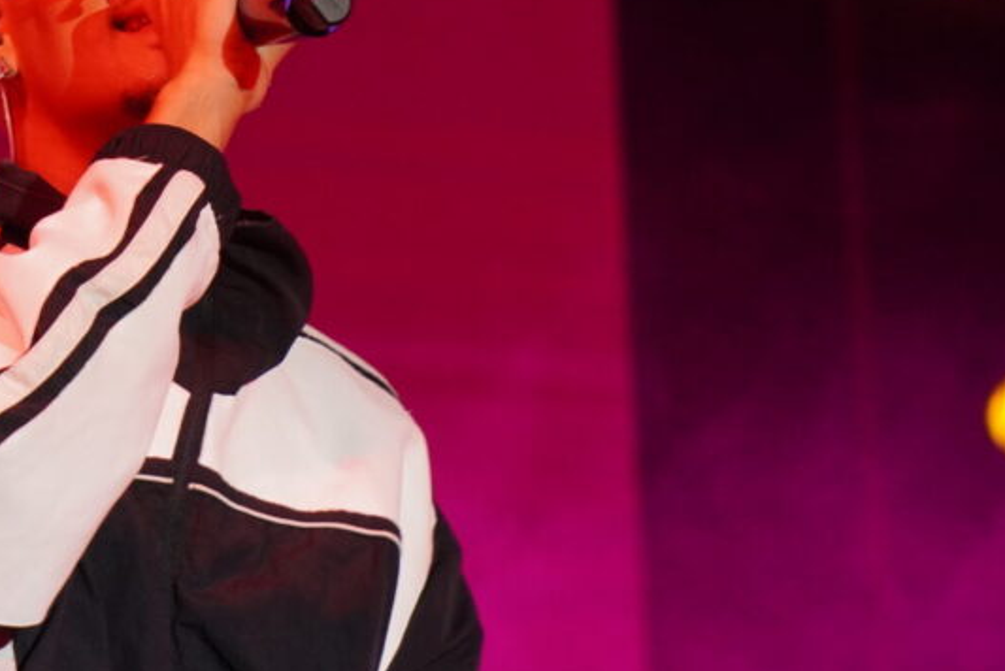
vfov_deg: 3.8
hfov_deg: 5.6
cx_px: 260
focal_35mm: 366
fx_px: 10222
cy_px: 254
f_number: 5.6
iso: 1250
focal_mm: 127
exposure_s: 1/200
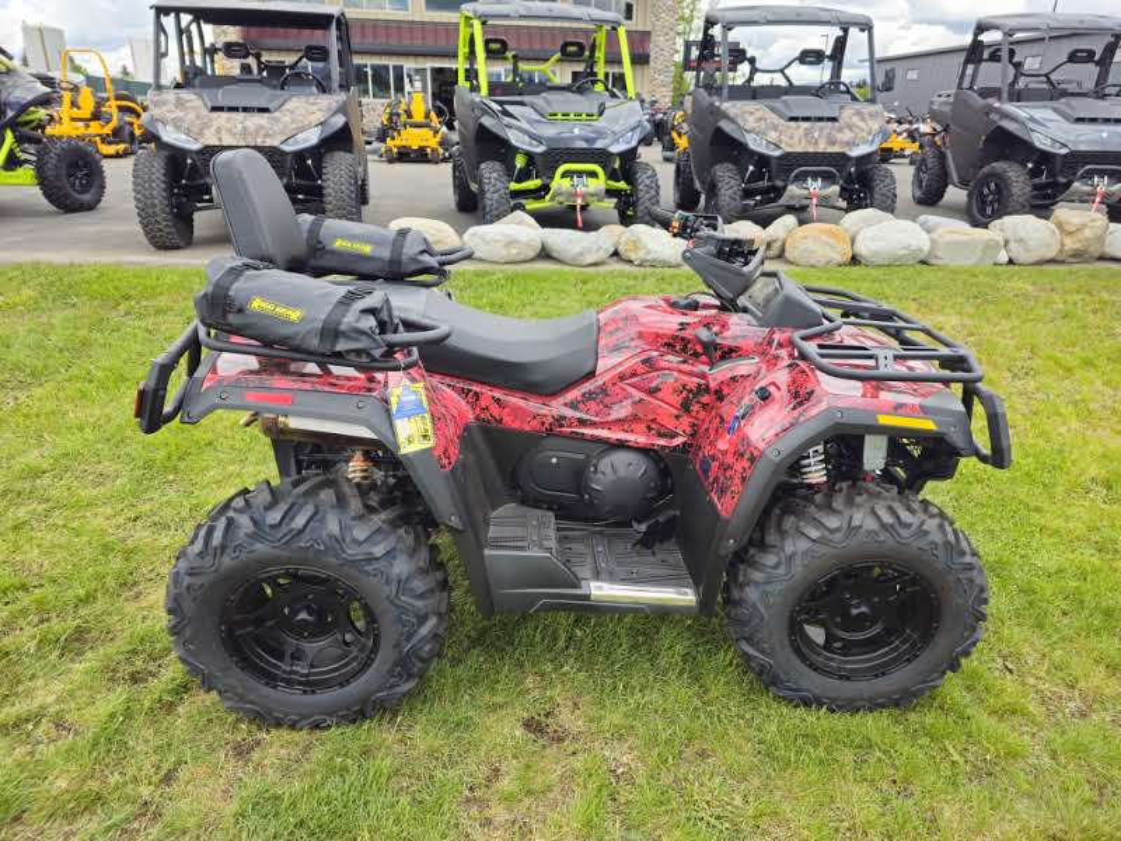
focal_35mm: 23
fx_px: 745
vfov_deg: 58.9
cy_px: 420
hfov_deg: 73.9
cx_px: 560
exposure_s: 1/120
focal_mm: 6.3
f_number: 1.7
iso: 10
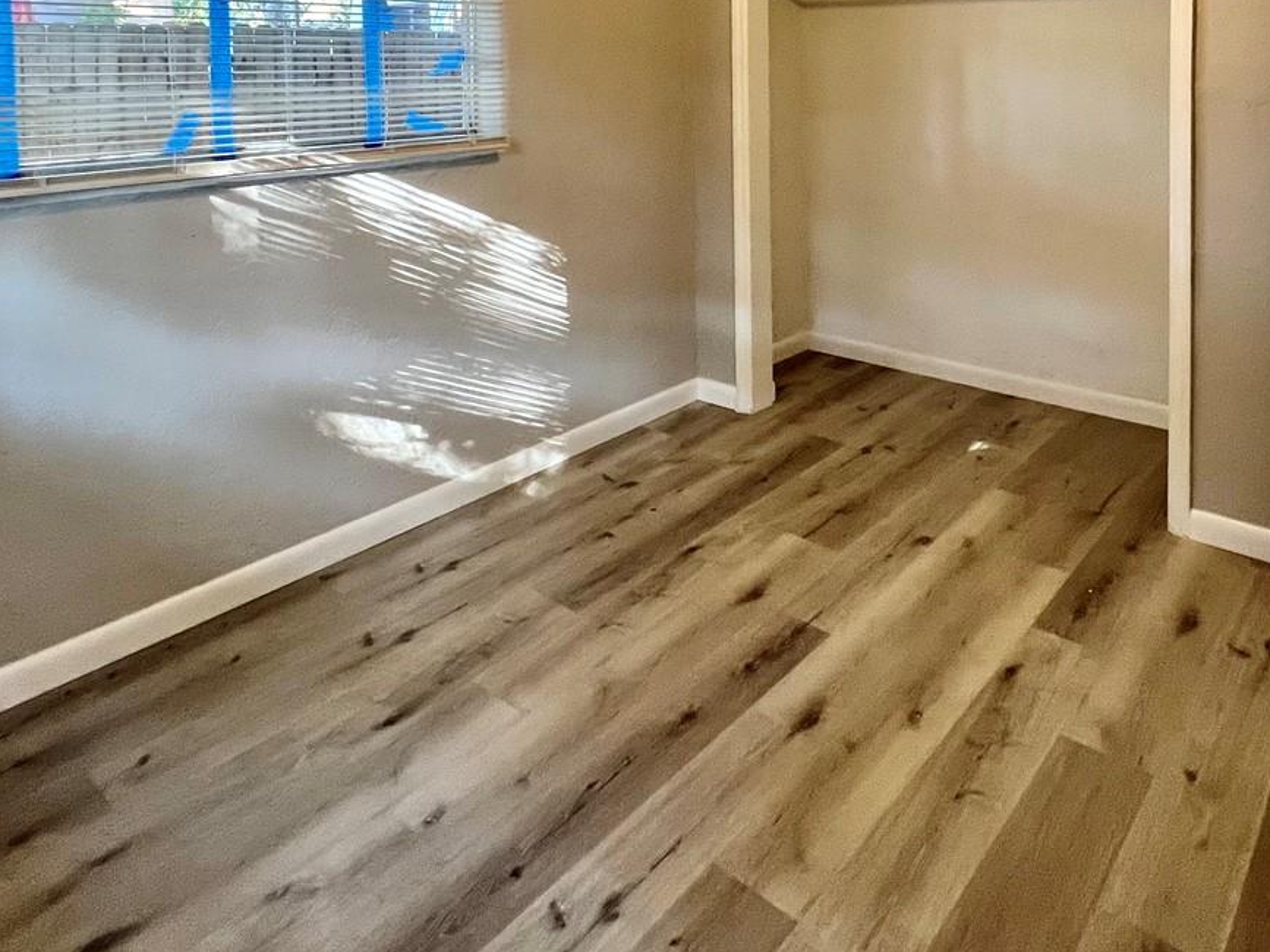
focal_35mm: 24
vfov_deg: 50.5
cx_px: 772
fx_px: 880
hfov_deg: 70.7
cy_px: 98
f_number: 1.8
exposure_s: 1/60
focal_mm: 1.57
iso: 250
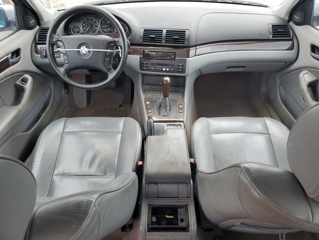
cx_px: 160
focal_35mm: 26
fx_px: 240
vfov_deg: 53.1
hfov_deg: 67.3
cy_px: 120
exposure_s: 1/152
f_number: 1.5
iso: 50
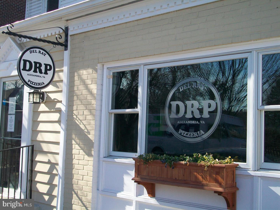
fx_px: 404
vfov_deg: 29.1
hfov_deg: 38.2
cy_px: 105
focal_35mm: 50
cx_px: 140
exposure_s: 1/250
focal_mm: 8.8
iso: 64
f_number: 3.6
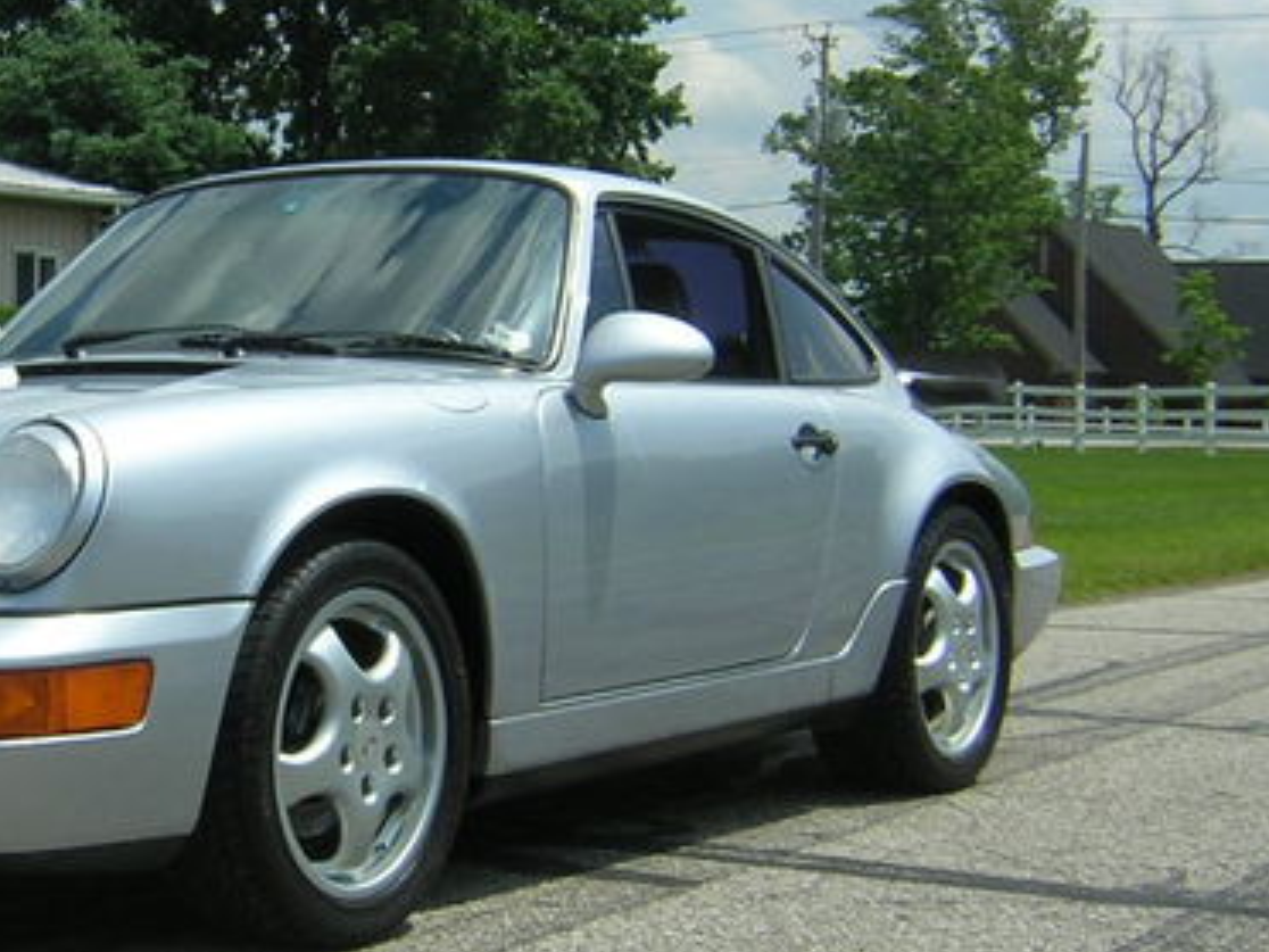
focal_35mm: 74
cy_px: 406
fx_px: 2713
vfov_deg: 19.9
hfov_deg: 25.8
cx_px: 212
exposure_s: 1/434
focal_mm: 5.6
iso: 100
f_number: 5.6
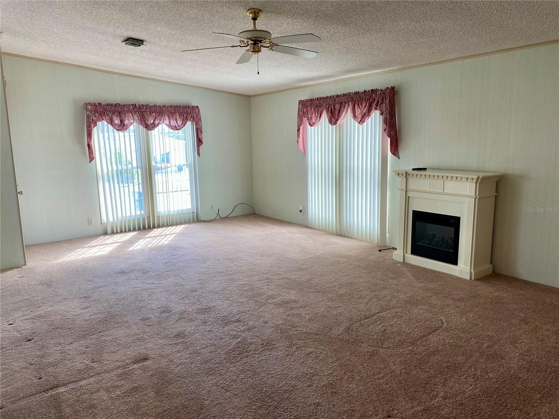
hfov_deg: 67.3
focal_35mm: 26
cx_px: 280
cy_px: 210
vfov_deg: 53.1
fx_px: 420
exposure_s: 1/120
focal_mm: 4.25
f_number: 1.8
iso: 64
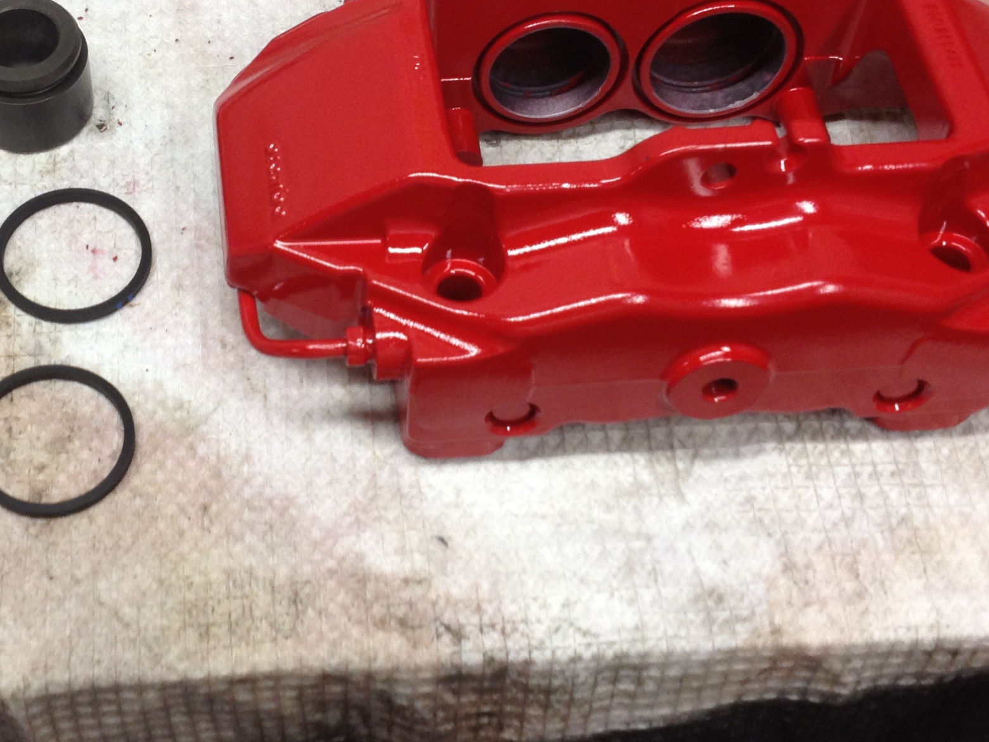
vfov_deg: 20.1
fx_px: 2086
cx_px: 274
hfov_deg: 26.4
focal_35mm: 73
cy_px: 252
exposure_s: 1/20
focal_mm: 4.28
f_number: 2.4
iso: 80
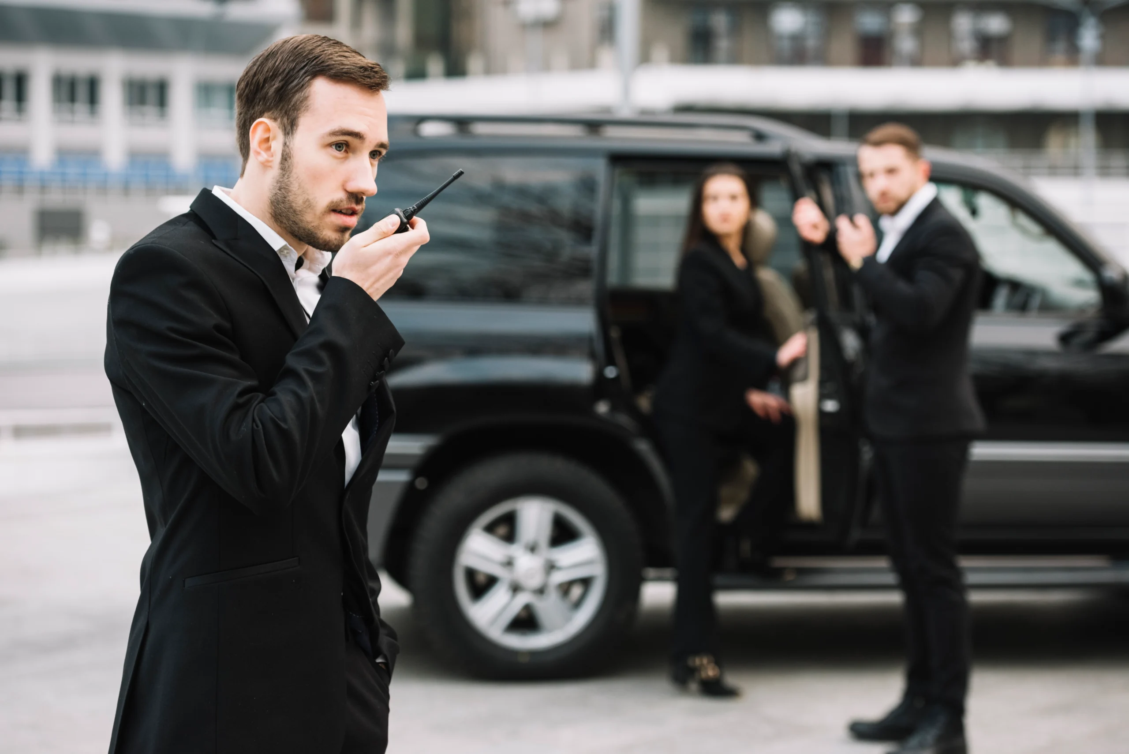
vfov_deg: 15.2
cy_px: 377
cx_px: 564
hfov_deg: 22.6
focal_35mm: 90
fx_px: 2823
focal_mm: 90
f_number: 3.5
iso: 500
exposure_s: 1/160
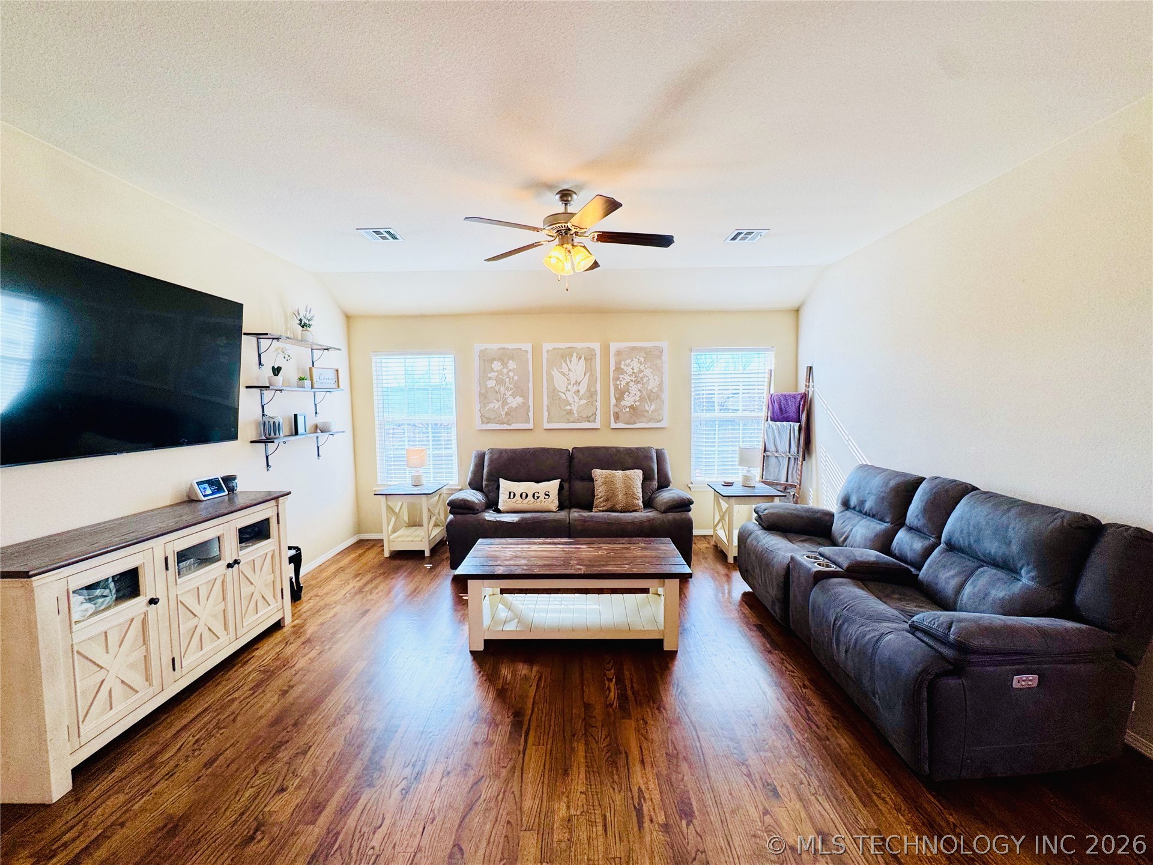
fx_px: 466
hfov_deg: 102.1
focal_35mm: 14
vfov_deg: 85.7
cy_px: 432
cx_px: 576
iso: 64
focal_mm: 2.22
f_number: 2.2
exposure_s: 1/120
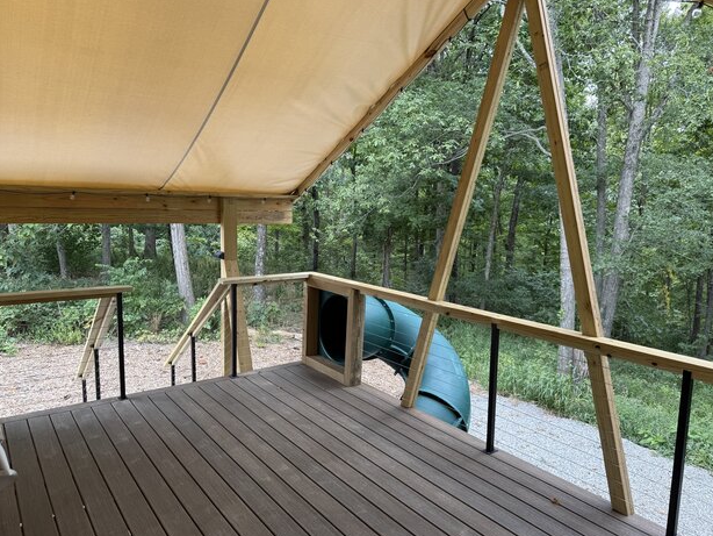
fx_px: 515
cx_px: 369
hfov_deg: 69.3
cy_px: 272
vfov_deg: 54.9
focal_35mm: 25
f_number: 1.78
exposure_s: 1/299
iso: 80
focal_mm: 6.76
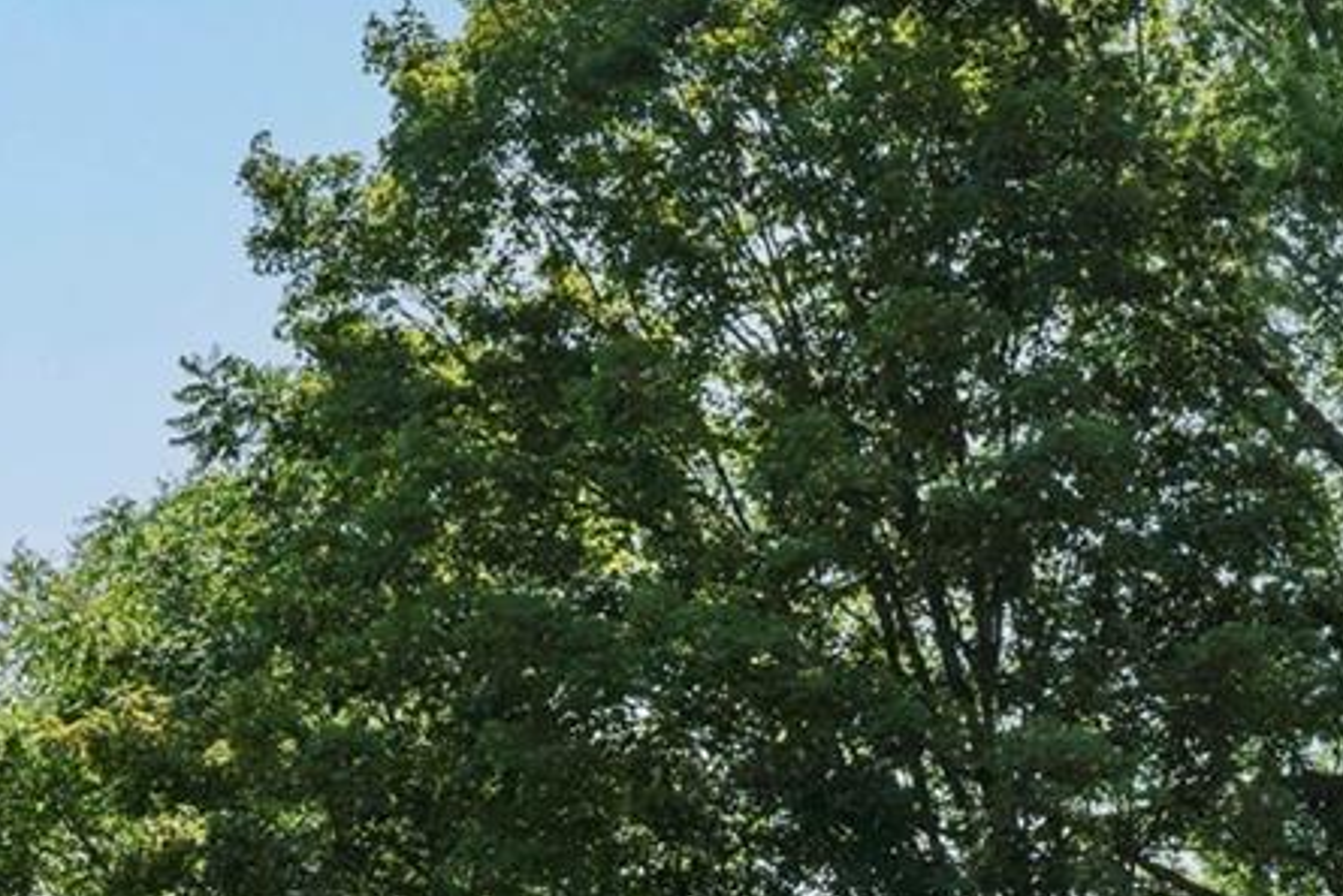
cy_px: 1667
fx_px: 3433
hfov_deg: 22.0
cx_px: 447
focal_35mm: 92
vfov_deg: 13.2
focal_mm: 20
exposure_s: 1/320
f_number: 10
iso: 400
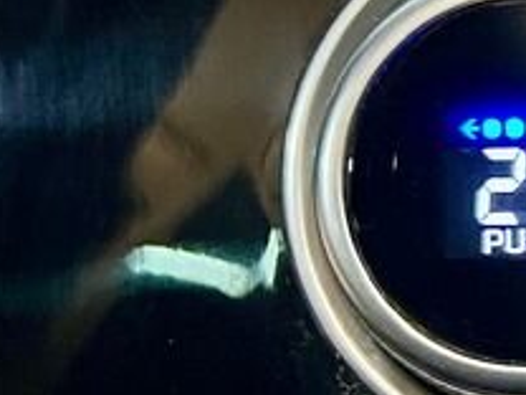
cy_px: 122
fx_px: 2279
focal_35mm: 150
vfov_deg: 9.9
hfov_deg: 10.8
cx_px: 1338
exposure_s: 1/40
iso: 500
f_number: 1.5
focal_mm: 5.7
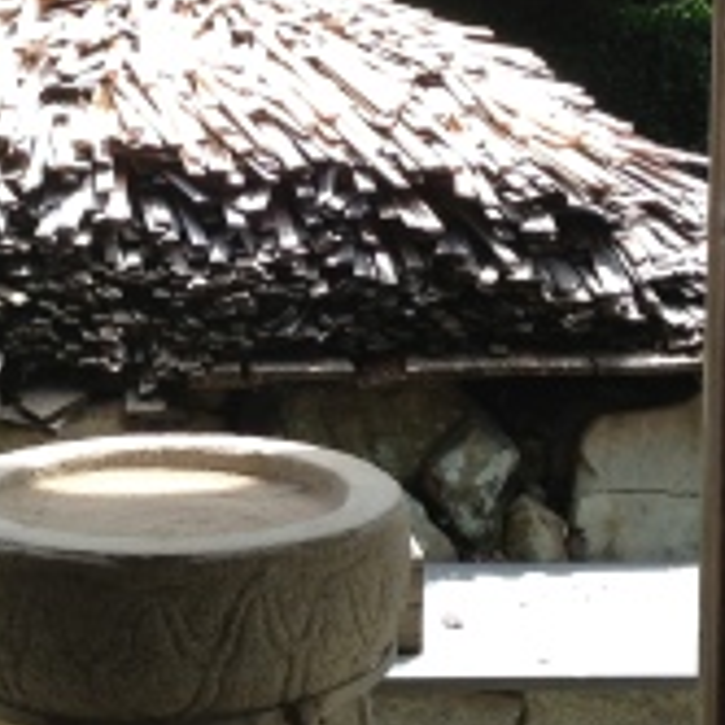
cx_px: 284
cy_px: 234
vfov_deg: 19.7
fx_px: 2085
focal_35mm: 88
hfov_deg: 19.7
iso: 50
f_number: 2.4
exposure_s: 1/259
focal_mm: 4.13
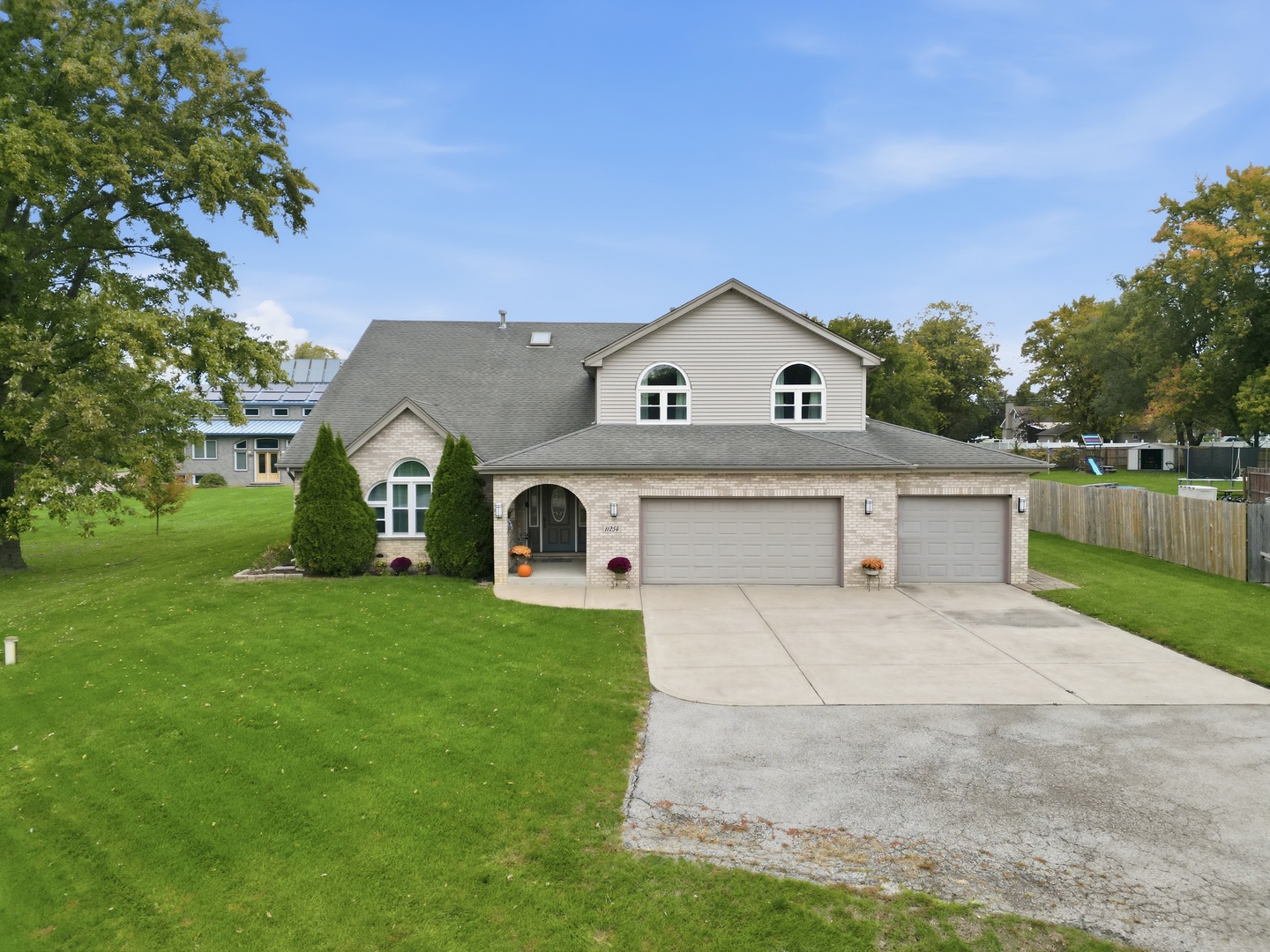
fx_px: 881
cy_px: 476
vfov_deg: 56.8
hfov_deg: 71.6
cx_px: 635
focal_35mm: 24
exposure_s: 1/725
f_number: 1.7
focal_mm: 6.7
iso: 100
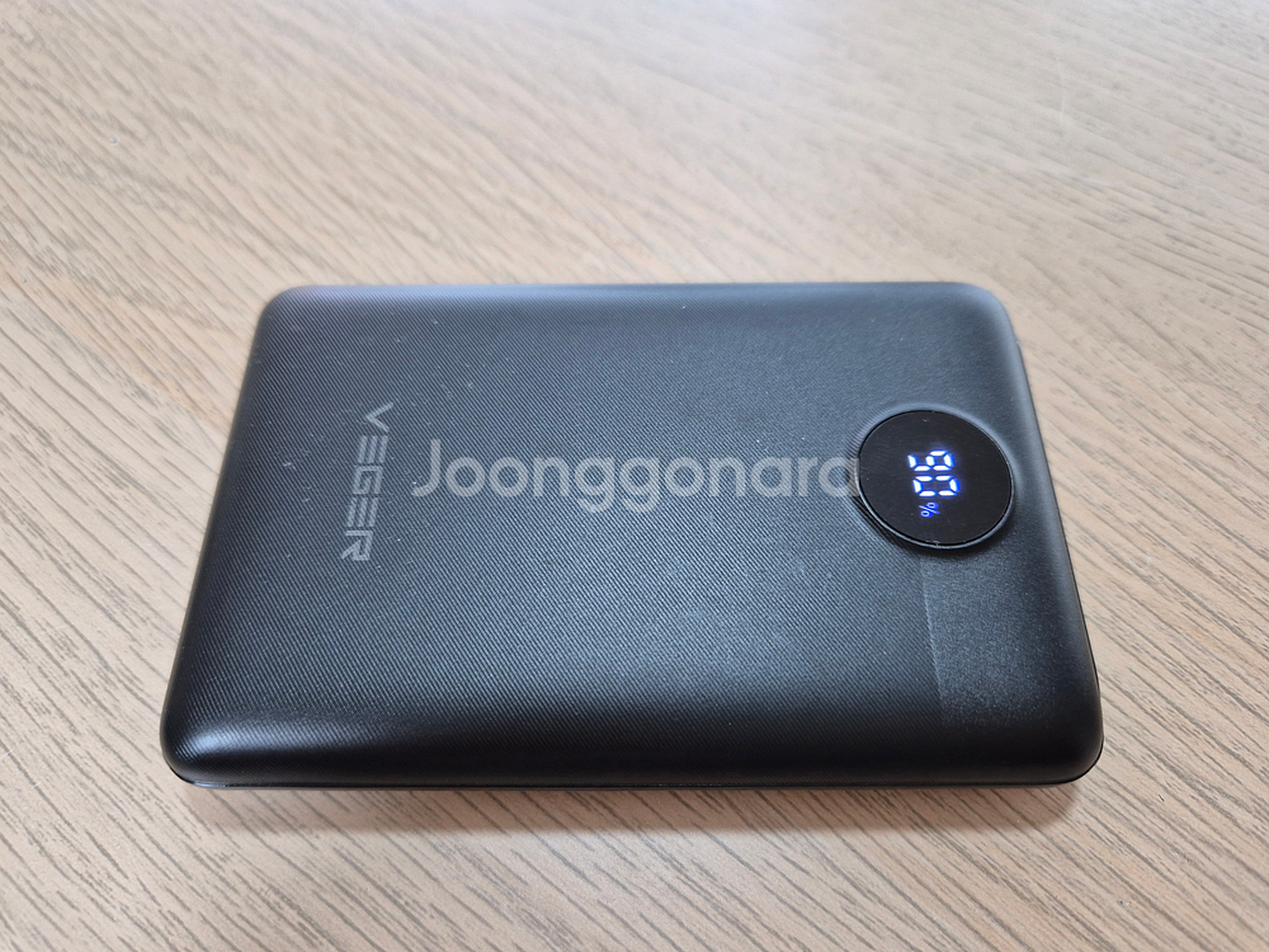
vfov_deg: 58.9
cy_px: 476
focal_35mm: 23
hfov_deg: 73.9
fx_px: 843
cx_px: 634
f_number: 1.8
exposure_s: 1/120
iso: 250
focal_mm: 5.4
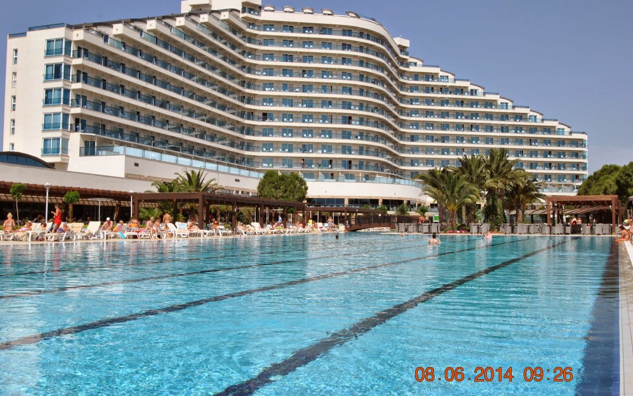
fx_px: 638
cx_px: 315
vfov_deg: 34.4
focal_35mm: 37
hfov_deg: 52.7
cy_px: 193
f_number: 9
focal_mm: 24
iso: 100
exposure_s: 1/320
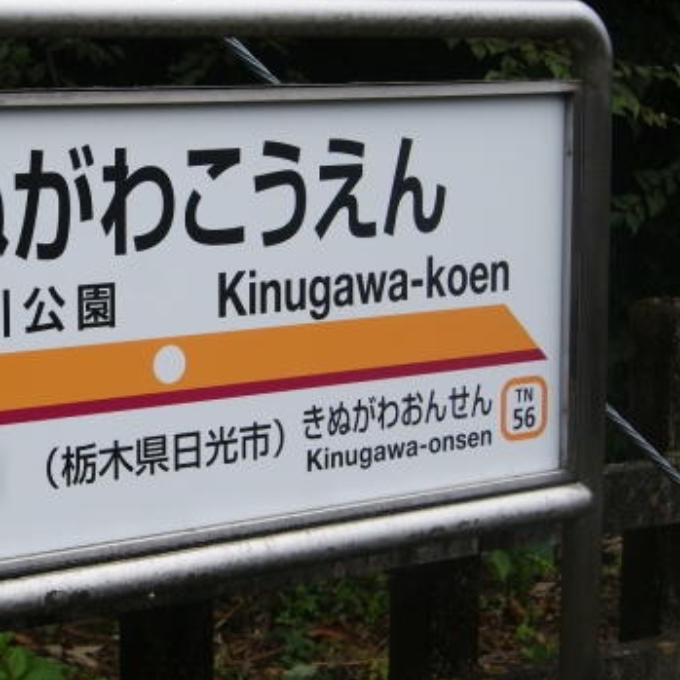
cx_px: 62
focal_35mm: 79
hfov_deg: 21.4
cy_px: 300
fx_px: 1756
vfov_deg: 21.9
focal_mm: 30
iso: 100
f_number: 5.6
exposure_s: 1/250
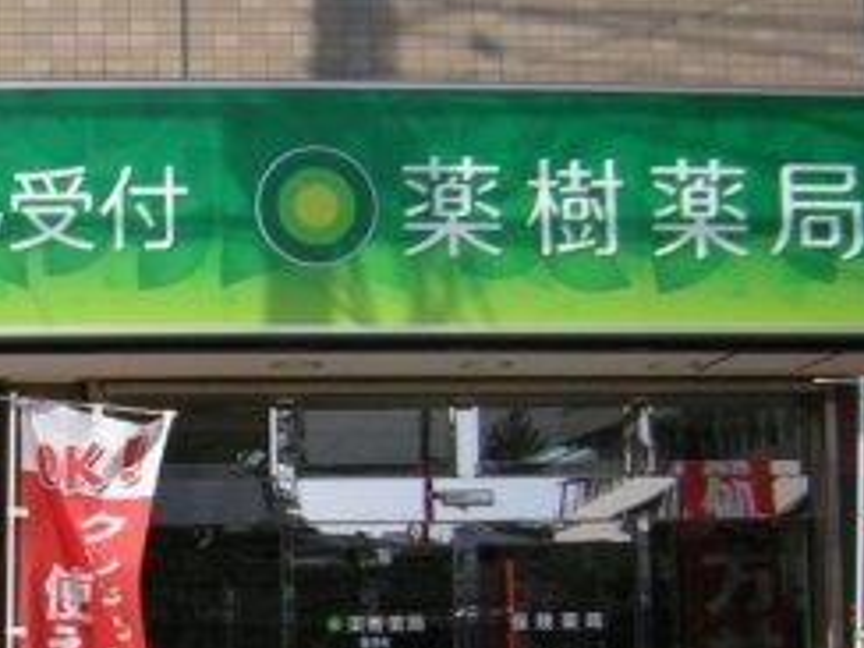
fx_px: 1647
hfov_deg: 28.7
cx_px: 166
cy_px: 563
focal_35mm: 66
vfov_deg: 21.8
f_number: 5.2
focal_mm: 4.7
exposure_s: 1/383
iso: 50
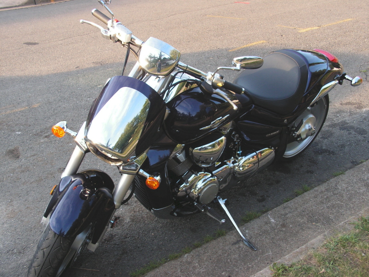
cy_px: 138
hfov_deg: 42.9
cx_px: 184
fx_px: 469
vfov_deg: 32.9
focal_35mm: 44
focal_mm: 7.4
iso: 80
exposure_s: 1/40
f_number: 3.2
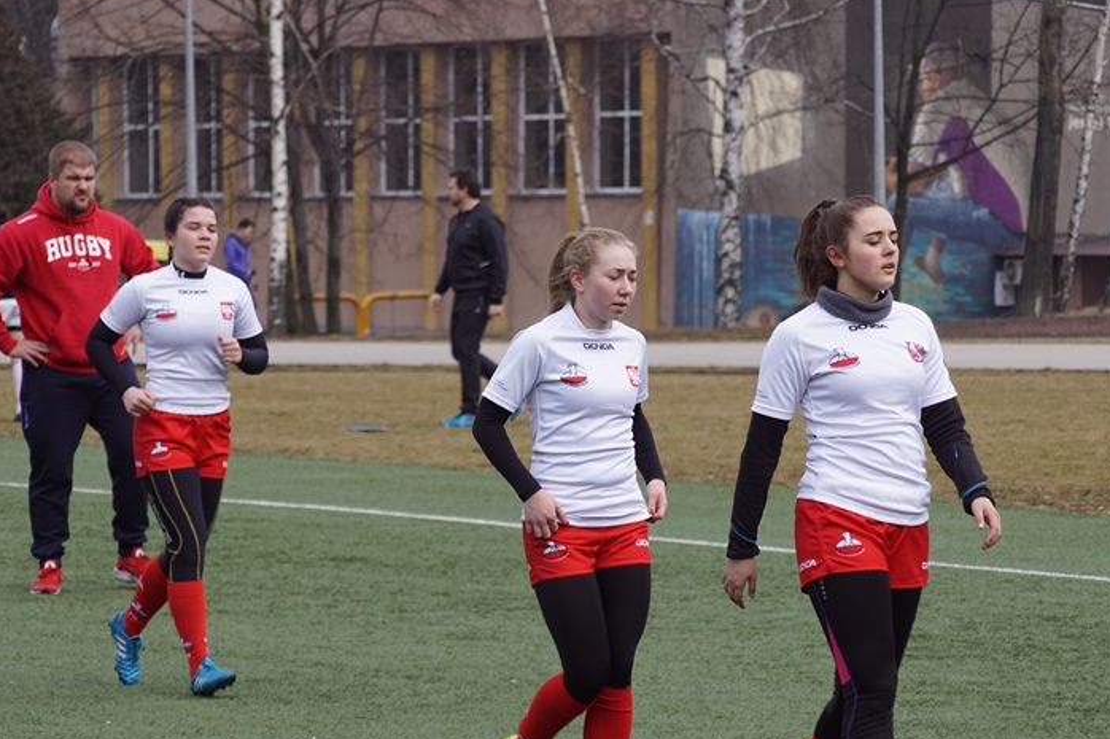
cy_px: 387
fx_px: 6627
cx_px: 565
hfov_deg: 9.6
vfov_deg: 6.4
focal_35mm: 215
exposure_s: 1/200
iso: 100
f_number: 6.3
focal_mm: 100
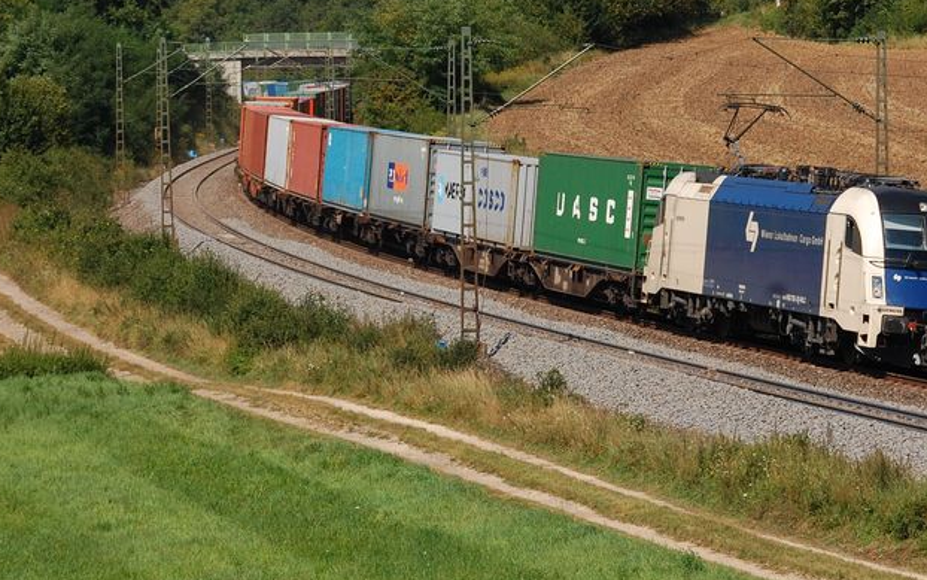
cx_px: 572
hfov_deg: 10.4
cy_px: 139
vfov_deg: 6.5
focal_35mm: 201
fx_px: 5079
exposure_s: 1/500
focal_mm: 80
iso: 200
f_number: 9
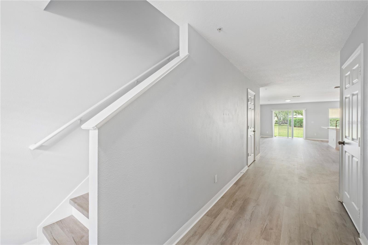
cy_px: 122
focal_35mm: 15
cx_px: 184
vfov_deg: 77.3
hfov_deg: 100.4
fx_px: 153
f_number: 16
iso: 320
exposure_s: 3
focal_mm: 10
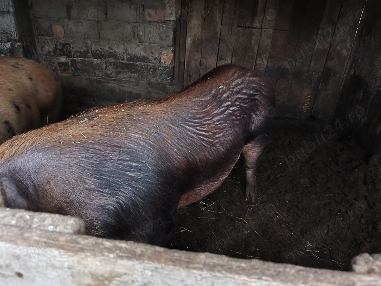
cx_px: 190
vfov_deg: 58.9
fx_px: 253
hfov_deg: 73.9
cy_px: 143
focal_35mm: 23
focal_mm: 6.18
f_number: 1.65
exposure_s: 1/16.7
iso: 5000
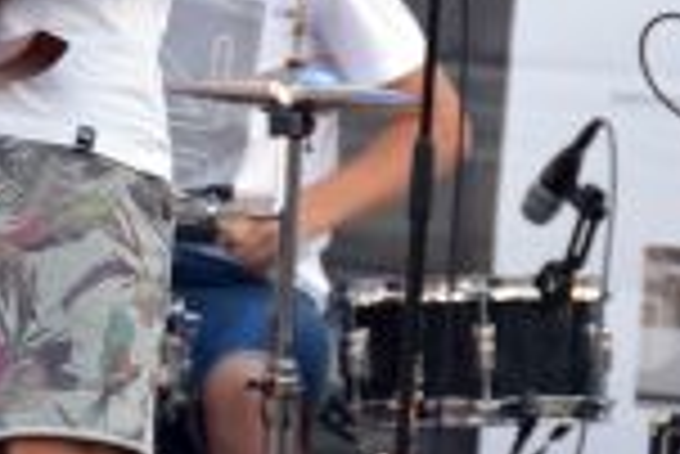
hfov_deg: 4.6
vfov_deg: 3.1
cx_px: 88
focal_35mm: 445
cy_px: -67
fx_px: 8413
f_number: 5.6
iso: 320
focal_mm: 112
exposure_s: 1/125
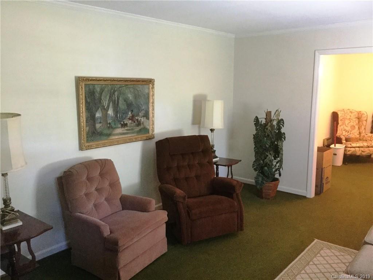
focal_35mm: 31
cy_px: 140
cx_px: 186
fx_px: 334
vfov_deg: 45.4
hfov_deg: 58.4
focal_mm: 3.3
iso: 320
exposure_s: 1/15
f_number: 2.4
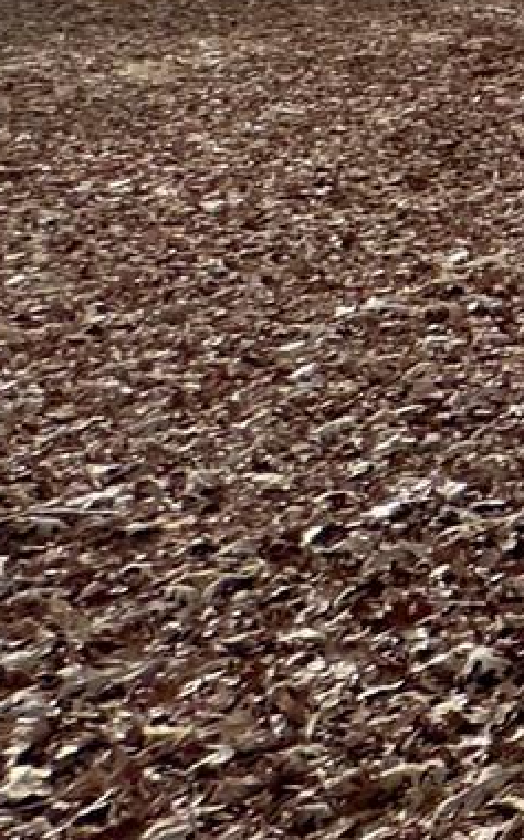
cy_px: -349
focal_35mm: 80
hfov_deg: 8.2
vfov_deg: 22.2
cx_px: 2094
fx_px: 1831
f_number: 2.2
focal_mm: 2.22
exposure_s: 1/1217
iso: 40
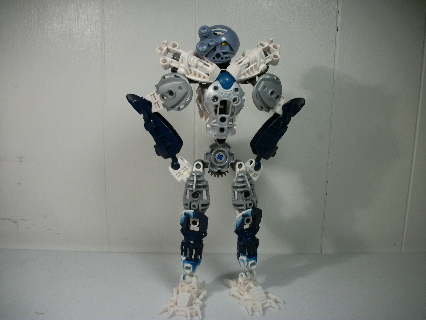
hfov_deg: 56.8
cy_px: 160
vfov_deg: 44.2
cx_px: 213
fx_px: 394
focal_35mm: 32
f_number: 2.9
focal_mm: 5.7
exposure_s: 1/80
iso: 80
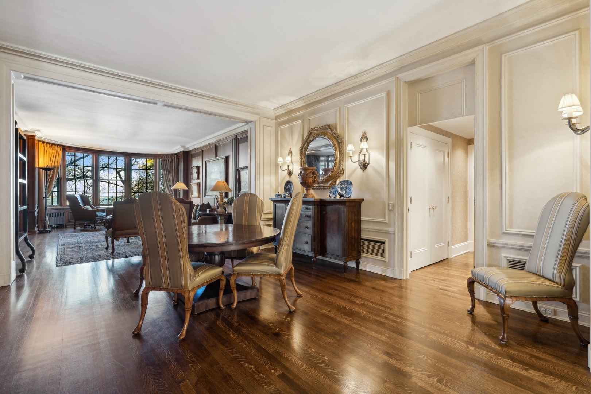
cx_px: 296
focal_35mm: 16
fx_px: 263
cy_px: 197
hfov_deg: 96.7
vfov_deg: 73.7
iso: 320
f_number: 8
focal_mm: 16
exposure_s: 1/15
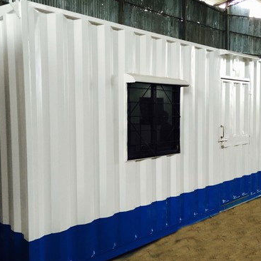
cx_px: 126
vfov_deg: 47.2
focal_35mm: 35
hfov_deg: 47.2
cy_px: 130
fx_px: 299
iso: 64
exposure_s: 1/33
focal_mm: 4.15
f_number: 2.2
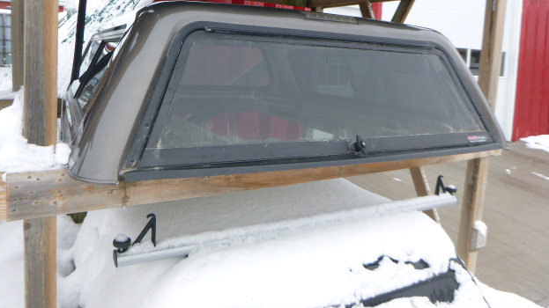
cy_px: 99
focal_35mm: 28
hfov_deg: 67.9
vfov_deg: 40.9
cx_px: 274
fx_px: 407
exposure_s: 1/125
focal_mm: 4.5
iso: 100
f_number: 3.9
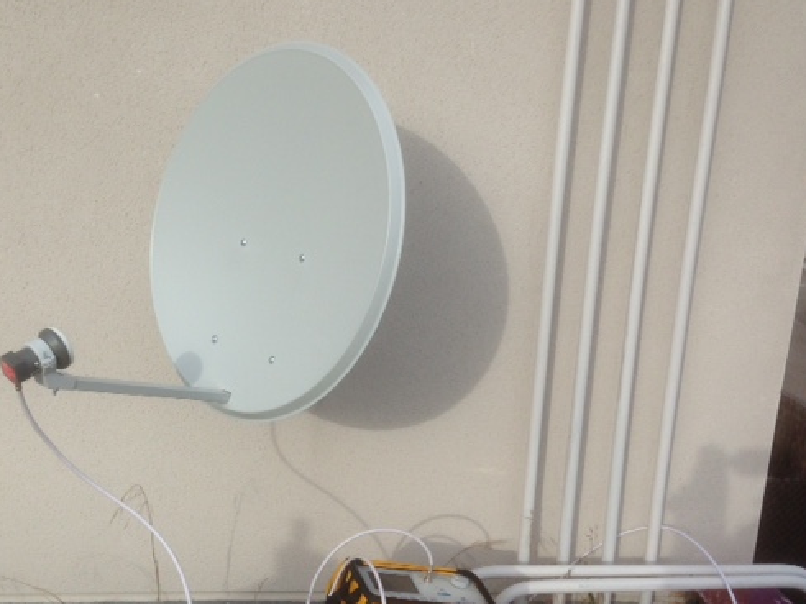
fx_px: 1001
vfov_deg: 33.6
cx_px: 356
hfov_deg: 43.8
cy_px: 327
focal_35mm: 43
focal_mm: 4.12
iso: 50
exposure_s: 1/1004
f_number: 2.4
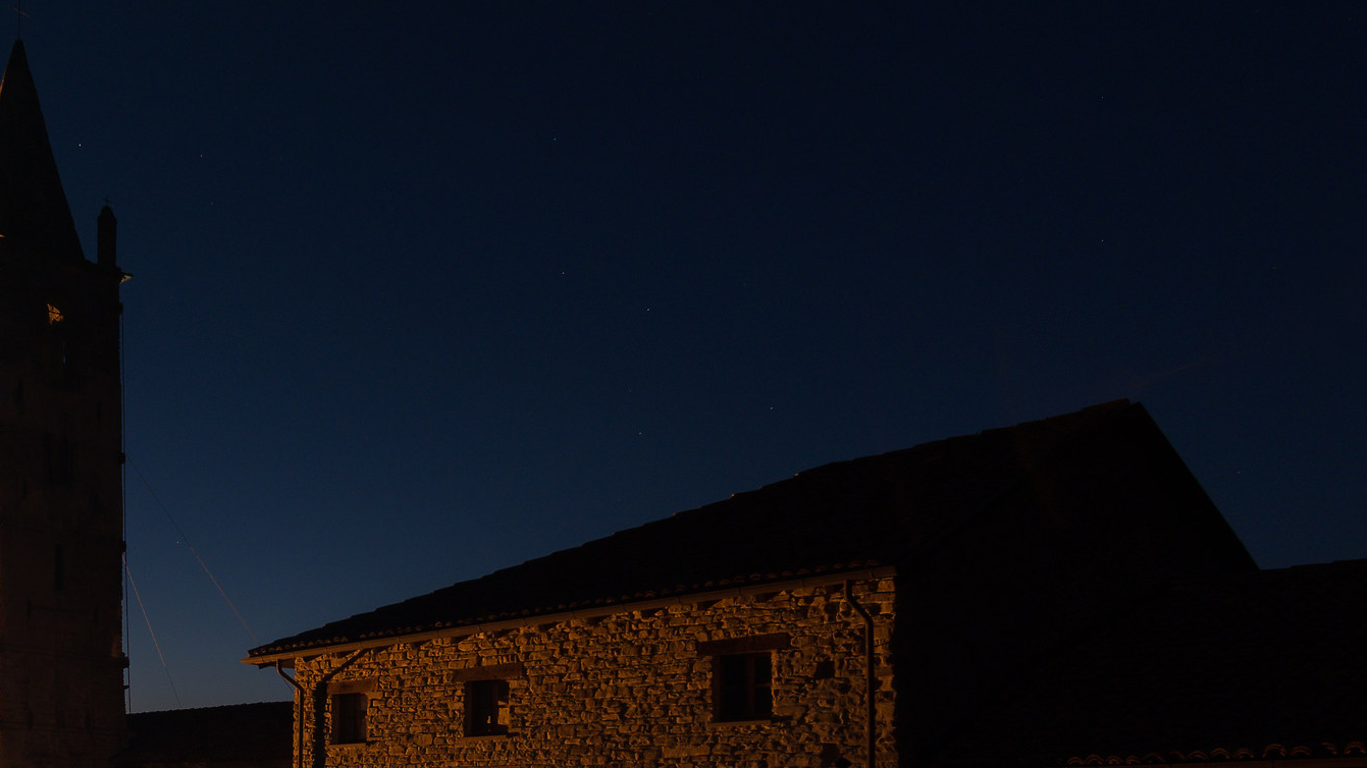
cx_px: 224
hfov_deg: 33.6
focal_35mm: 60
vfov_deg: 19.6
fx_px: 2175
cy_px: 703
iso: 200
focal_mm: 21
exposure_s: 8
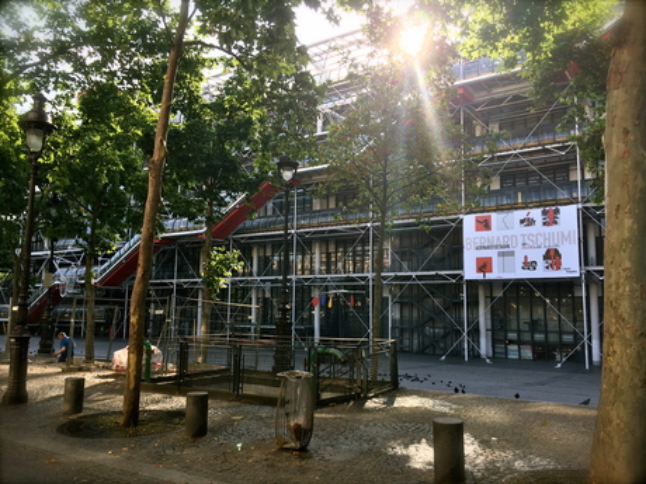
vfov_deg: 46.8
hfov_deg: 60.0
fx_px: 560
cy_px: 242
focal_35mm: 30
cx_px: 323
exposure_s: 1/456
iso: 32
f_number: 2.2
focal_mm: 4.12
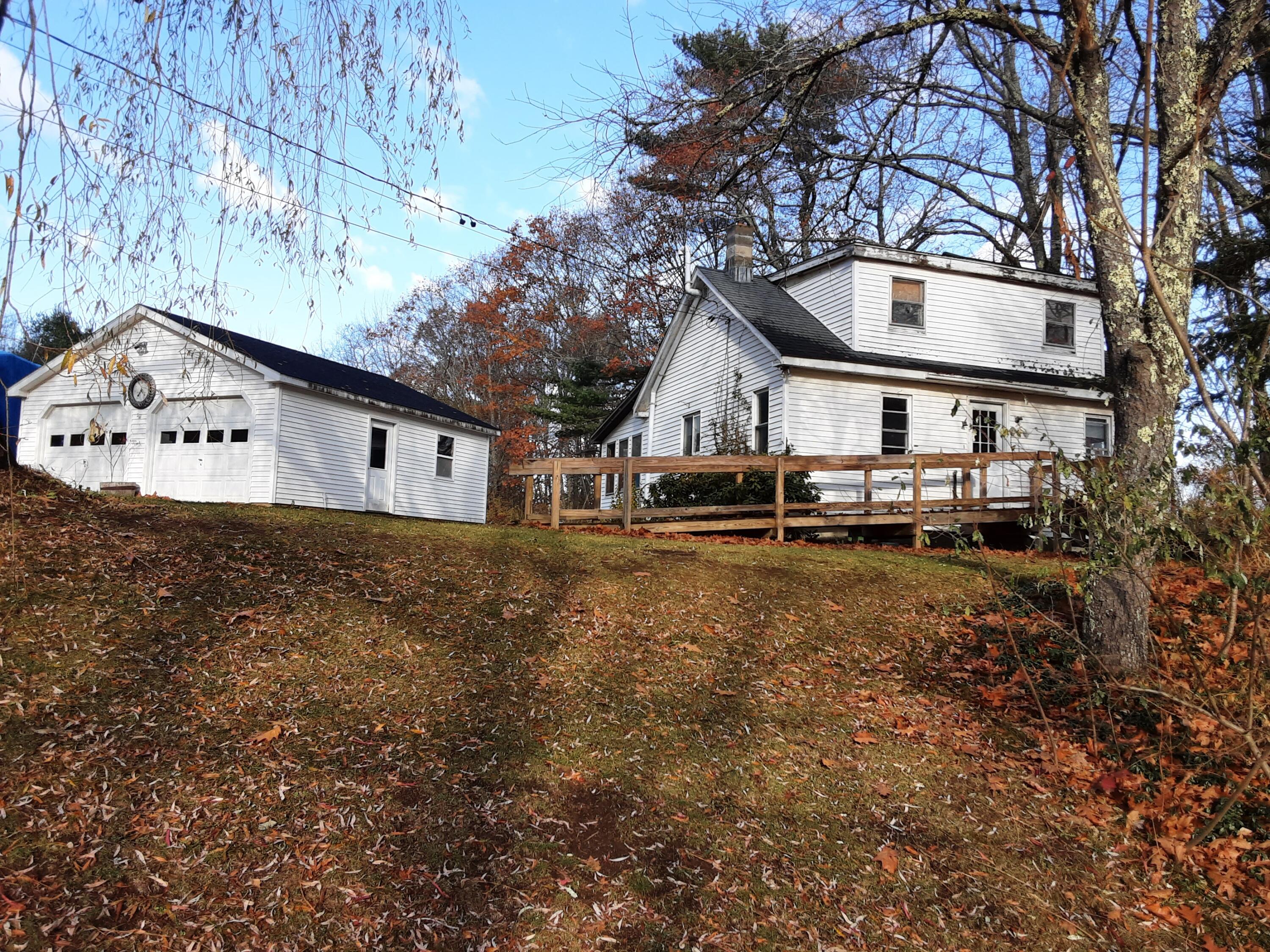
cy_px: 476
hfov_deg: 65.3
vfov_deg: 51.4
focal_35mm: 27
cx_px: 635
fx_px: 991
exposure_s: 1/546
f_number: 1.9
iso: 40
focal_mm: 2.91
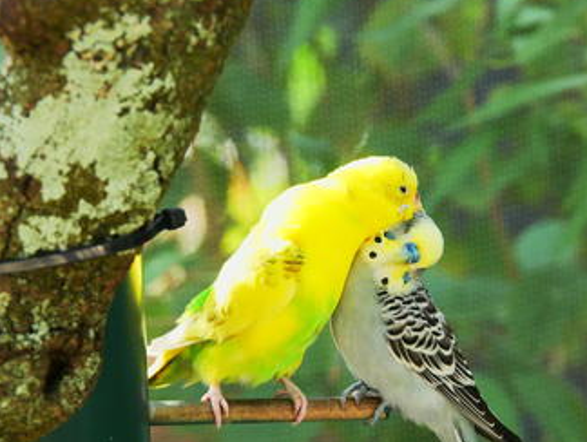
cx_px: 332
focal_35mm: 333
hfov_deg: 5.9
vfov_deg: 4.5
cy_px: 207
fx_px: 5655
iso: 800
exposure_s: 1/250
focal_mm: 120
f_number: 5.6
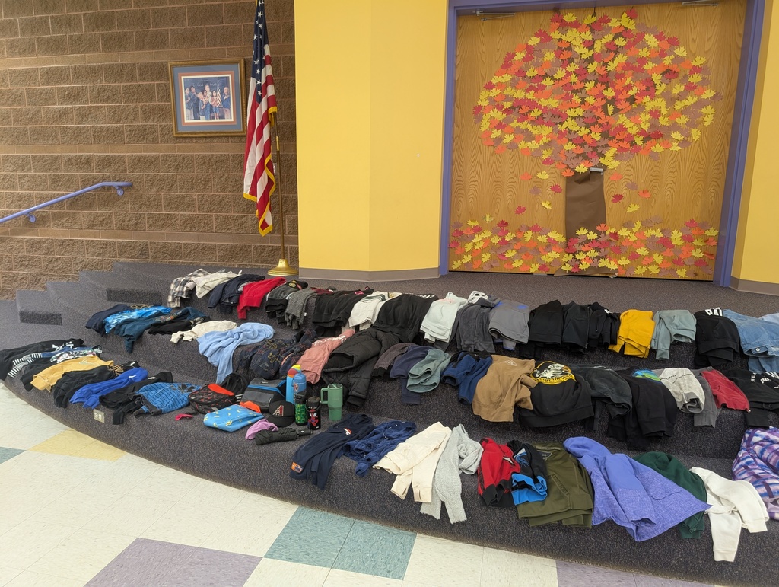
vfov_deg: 56.9
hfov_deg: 71.5
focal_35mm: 24
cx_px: 390
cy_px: 294
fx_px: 541
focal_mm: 6.9
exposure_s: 1/24
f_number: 1.68
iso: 86
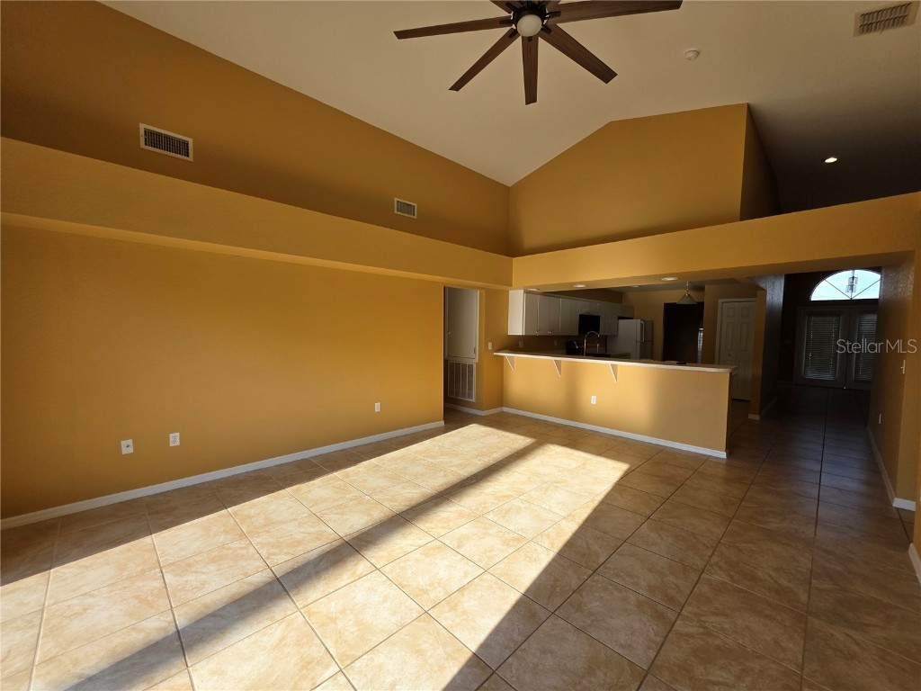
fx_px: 346
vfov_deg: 89.9
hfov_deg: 106.2
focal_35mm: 13
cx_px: 460
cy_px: 346
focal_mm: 2.2
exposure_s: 1/441
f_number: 1.9
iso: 40
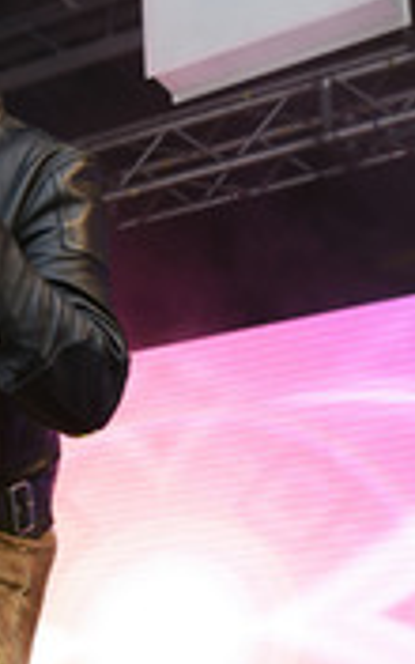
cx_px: -119
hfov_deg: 12.8
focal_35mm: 99
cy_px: 392
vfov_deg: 21.0
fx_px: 1792
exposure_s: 1/160
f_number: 6.3
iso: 1250
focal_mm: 38
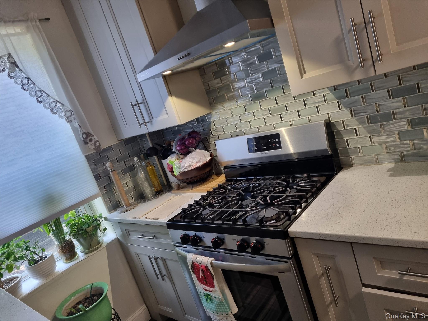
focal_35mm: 26
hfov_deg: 67.3
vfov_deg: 53.1
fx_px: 321
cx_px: 214
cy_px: 160
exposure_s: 1/120
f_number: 1.8
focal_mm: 5.4
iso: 320
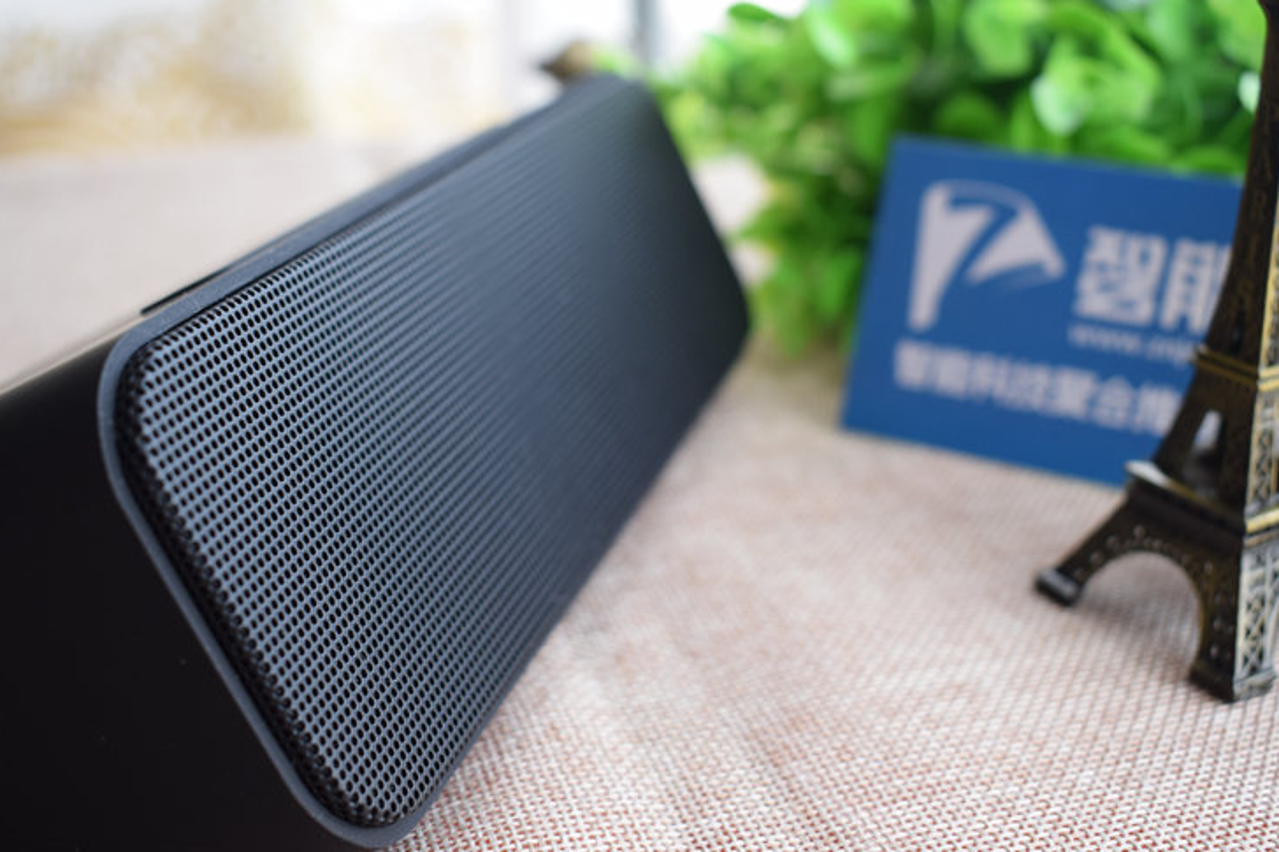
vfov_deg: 28.9
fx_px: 1653
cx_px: 676
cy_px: 437
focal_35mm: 47
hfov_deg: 42.3
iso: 400
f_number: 5.6
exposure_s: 1/125
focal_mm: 29
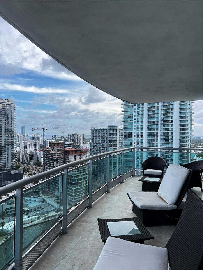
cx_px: 102
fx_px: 203
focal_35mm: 26
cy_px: 135
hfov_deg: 53.1
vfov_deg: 67.3
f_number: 1.5
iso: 50
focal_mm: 5.7
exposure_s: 1/743
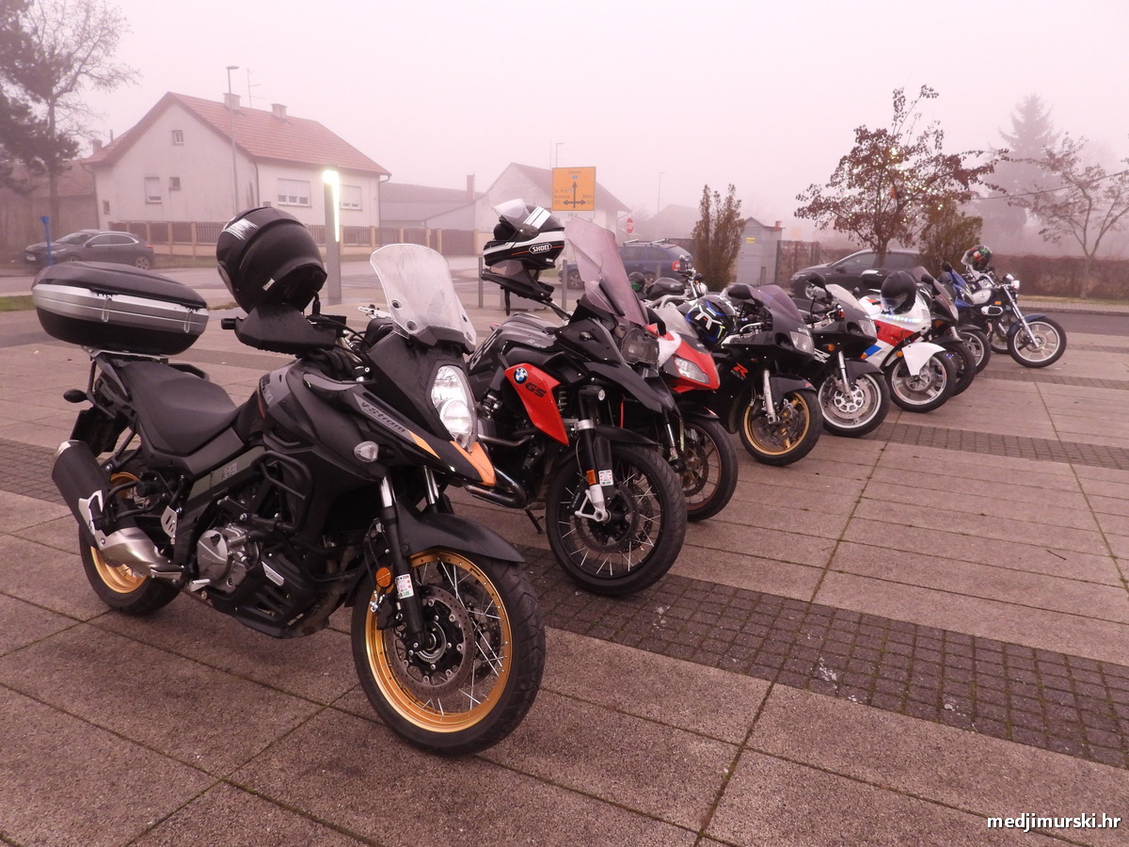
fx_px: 783
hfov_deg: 71.6
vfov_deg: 56.8
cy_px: 424
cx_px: 564
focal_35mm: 24
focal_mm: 4.3
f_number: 2.8
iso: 400
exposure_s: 1/15
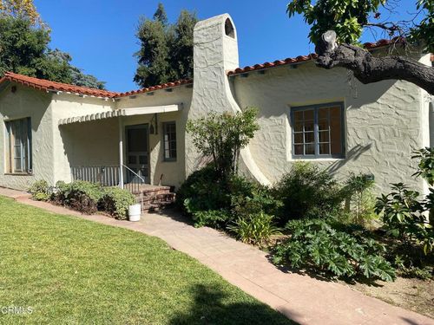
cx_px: 217
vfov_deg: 53.1
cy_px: 162
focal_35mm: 26
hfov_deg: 67.3
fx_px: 326
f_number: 1.8
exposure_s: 1/2571
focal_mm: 4.25
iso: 32
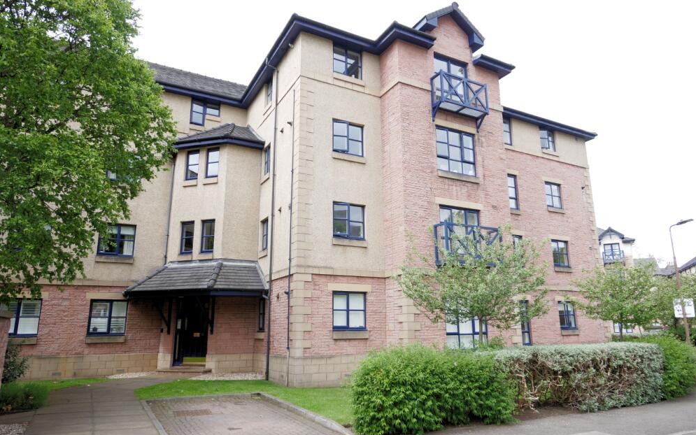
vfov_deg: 51.1
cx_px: 357
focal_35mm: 24
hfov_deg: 74.8
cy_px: 224
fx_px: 455
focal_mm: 11
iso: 200
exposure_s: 1/160
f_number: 5
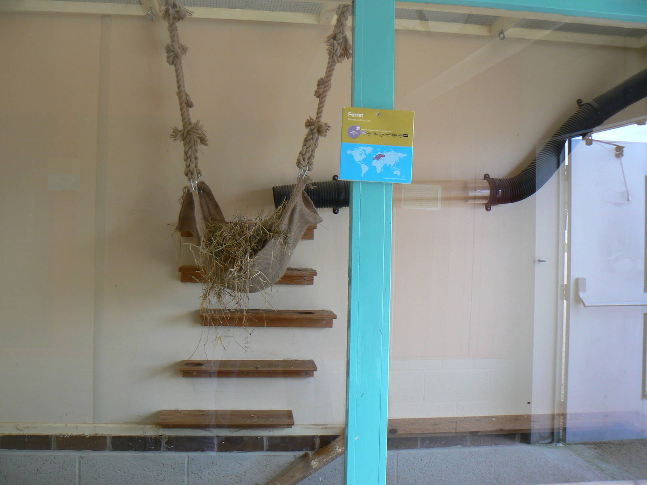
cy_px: 242
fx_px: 673
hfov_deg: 51.4
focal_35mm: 36
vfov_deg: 39.7
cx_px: 324
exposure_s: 1/30
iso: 100
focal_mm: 6
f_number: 2.8
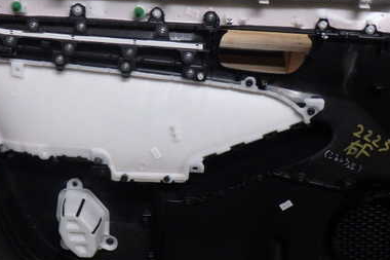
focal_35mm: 46
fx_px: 498
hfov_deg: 42.7
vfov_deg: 29.2
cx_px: 180
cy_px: 125
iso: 640
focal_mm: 5
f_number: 3.5
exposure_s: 1/45
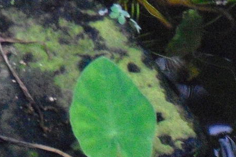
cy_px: -52
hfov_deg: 5.2
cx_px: -165
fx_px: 2576
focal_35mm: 393
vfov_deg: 3.5
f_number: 5.6
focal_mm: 18.9
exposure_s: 1/100
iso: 800
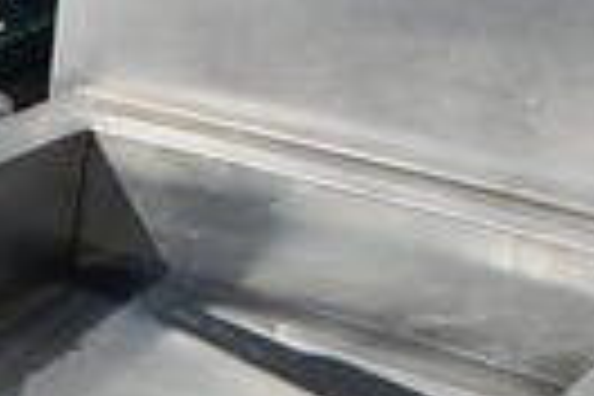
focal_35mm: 125
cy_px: 765
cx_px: -302
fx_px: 2062
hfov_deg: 15.2
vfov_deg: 10.2
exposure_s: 1/640
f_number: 8
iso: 200
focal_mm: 18
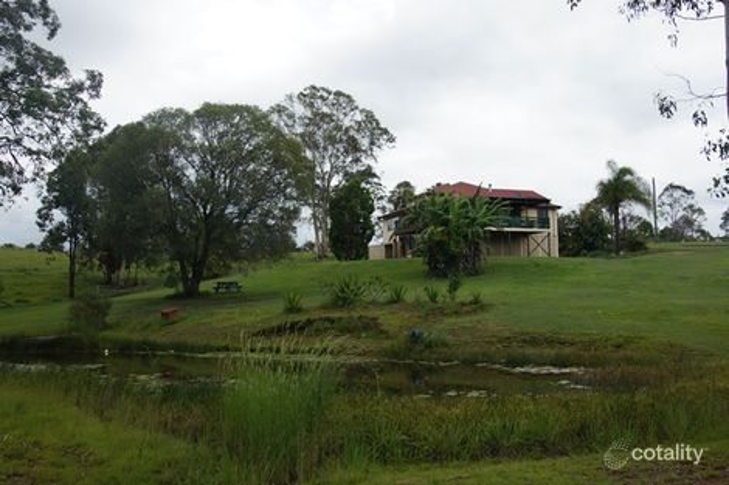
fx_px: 729
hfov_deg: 53.1
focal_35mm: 36
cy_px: 242
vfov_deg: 36.8
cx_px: 364
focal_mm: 24
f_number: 11
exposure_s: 1/100
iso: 100
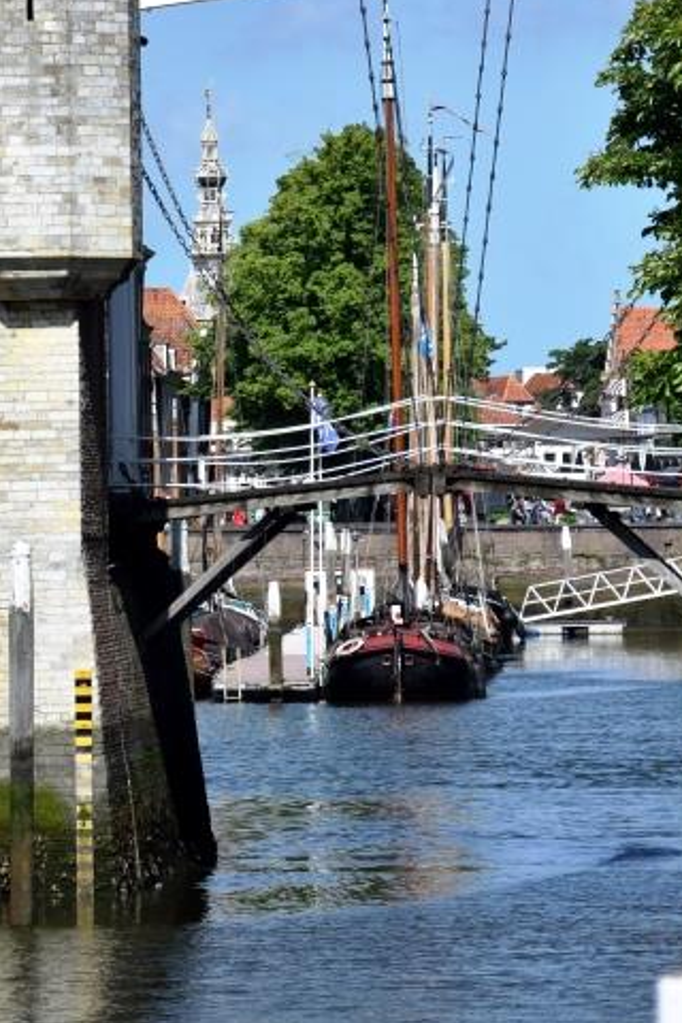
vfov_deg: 8.6
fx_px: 6821
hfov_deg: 5.7
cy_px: 362
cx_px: 383
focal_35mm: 240
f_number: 5.3
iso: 125
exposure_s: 1/1000
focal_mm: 75
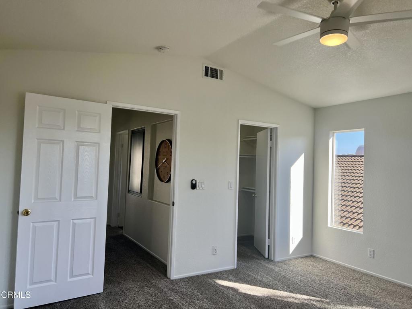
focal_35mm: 26
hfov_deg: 67.3
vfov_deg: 53.1
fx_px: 309
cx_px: 206
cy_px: 154
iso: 50
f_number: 1.5
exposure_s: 1/486
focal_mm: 5.7
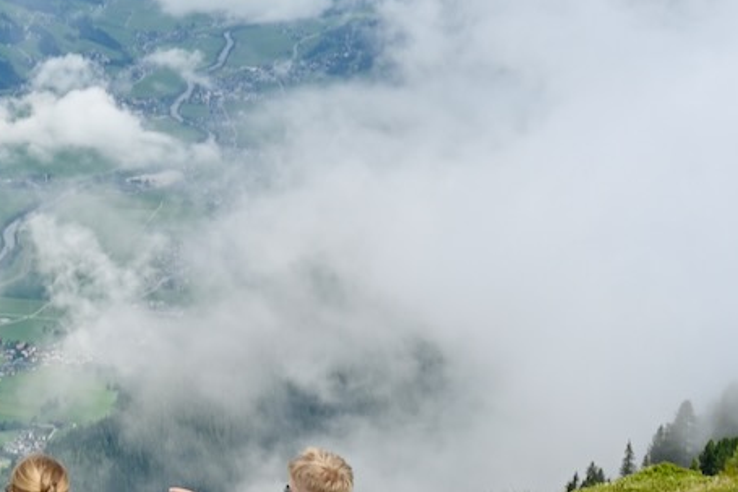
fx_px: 1537
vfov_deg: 17.5
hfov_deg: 25.7
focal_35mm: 75
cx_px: 11
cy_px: 544
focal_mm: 31
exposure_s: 1/250
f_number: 11
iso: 160
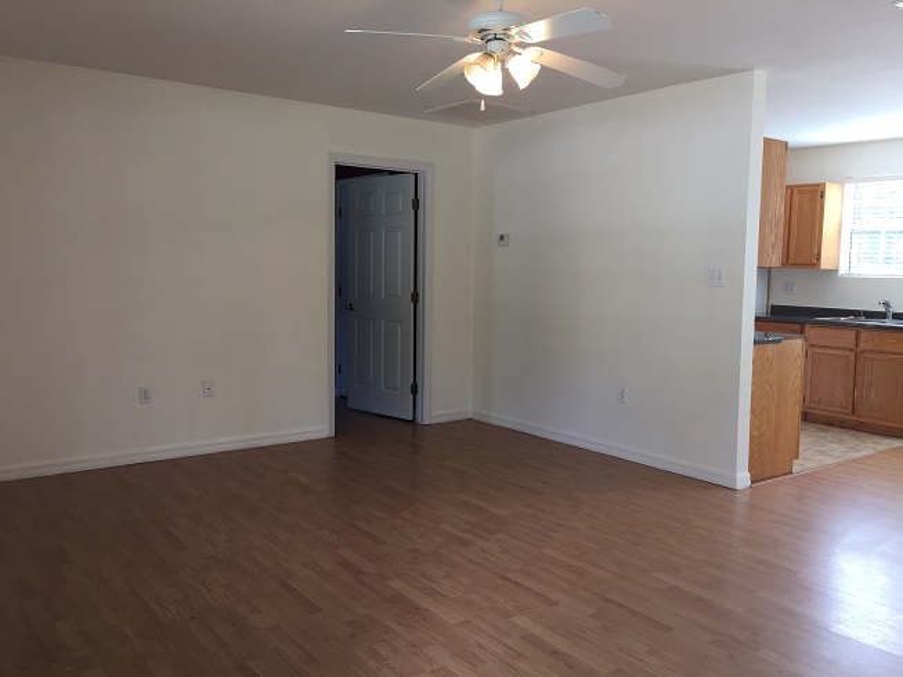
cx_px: 452
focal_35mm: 29
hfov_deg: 61.7
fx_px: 757
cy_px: 338
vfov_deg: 48.2
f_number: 2.2
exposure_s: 1/40
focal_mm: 4.15
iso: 32
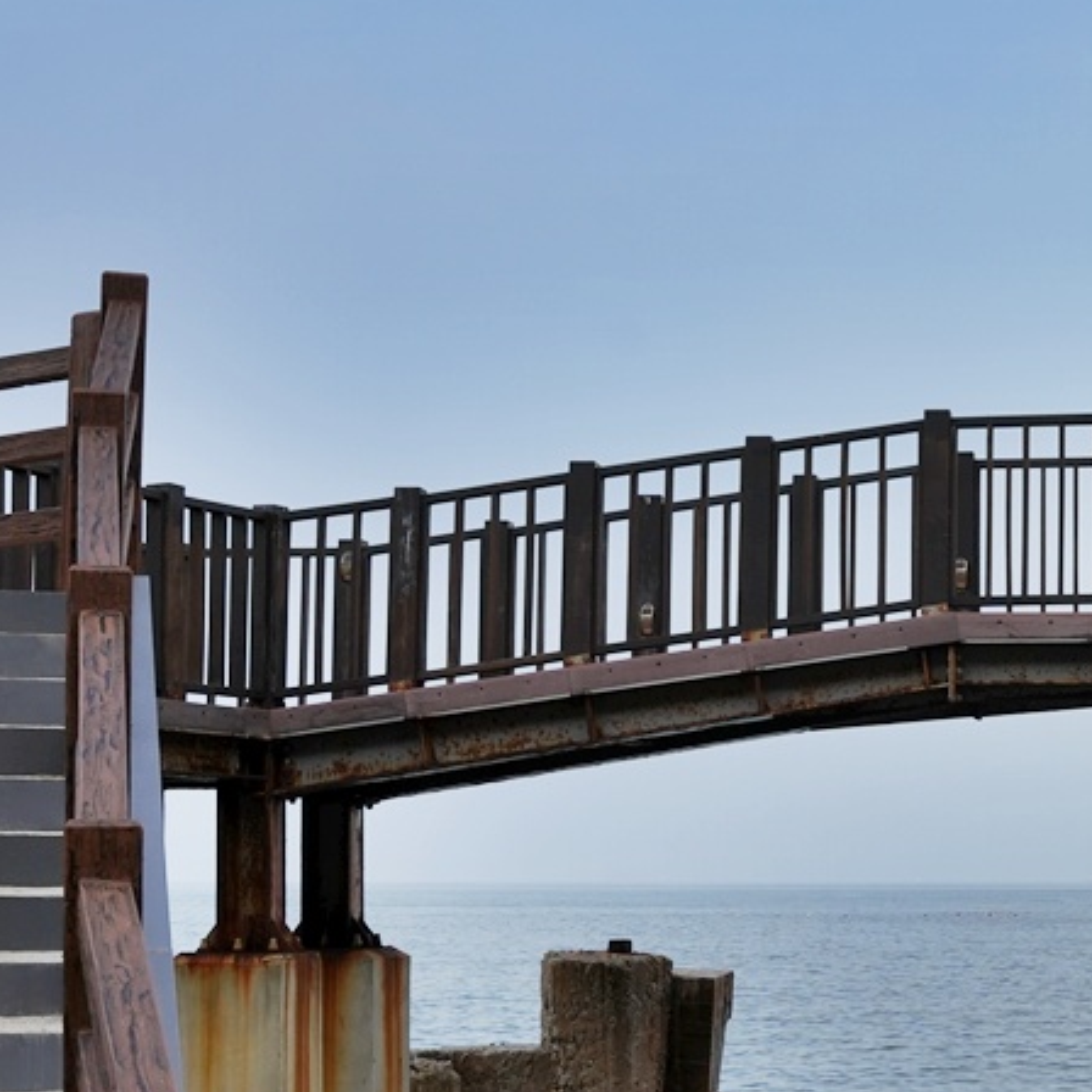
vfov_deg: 24.5
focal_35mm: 70
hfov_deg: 23.2
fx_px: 2498
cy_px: 750
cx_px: 1197
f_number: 8
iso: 250
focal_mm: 24
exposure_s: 1/1000
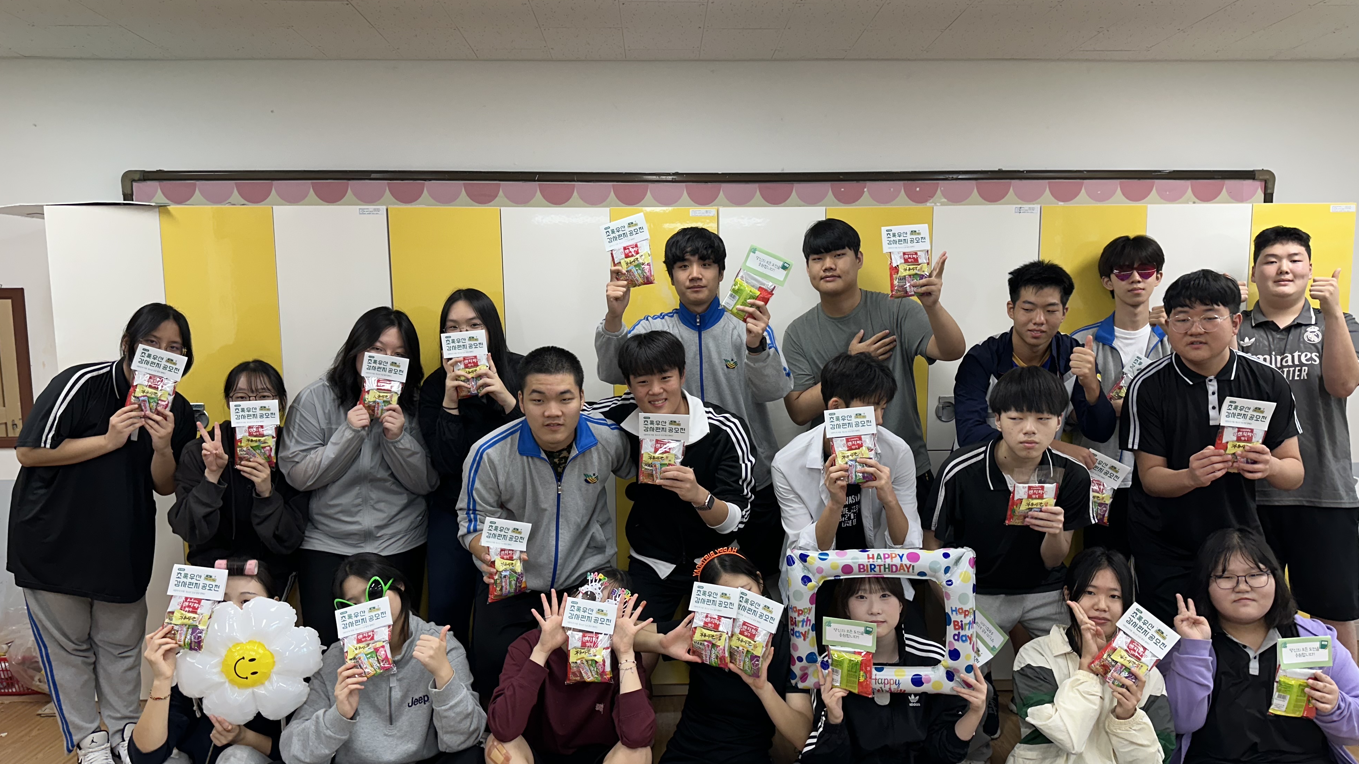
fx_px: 973
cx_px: 700
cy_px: 432
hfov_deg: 69.8
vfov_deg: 42.8
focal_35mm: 27
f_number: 1.78
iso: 125
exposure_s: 1/120
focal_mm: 6.86
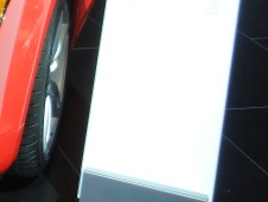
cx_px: -189
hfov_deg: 16.1
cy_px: -46
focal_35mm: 106
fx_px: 822
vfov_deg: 13.6
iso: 262
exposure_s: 1/60
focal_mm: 5.4
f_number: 3.5
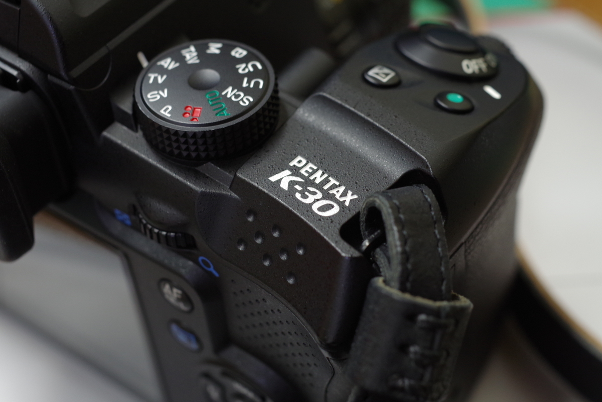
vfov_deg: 25.8
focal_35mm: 52
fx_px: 878
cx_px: 301
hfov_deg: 37.9
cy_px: 201
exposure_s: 1/15
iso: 800
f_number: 5.6
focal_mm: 35
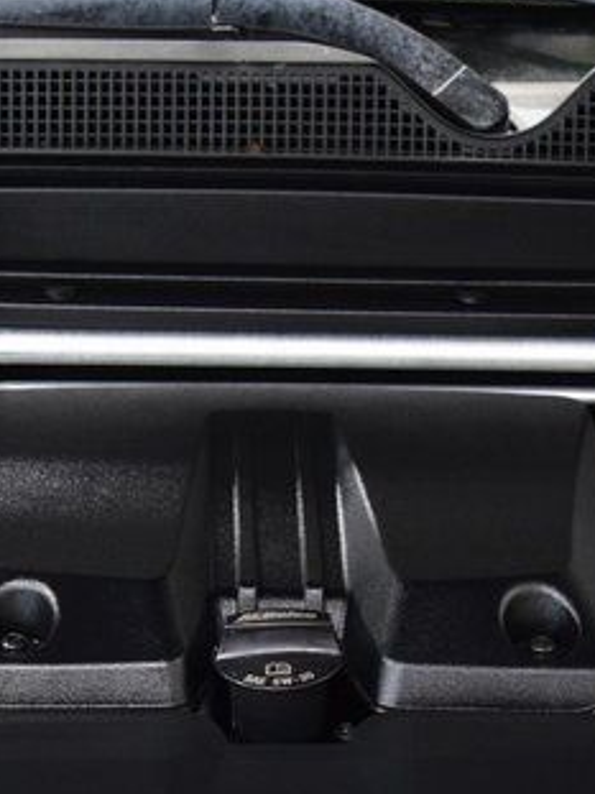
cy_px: 777
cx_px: 266
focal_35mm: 114
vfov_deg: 16.9
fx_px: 2614
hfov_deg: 13.0
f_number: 5
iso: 1600
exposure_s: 1/15
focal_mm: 24
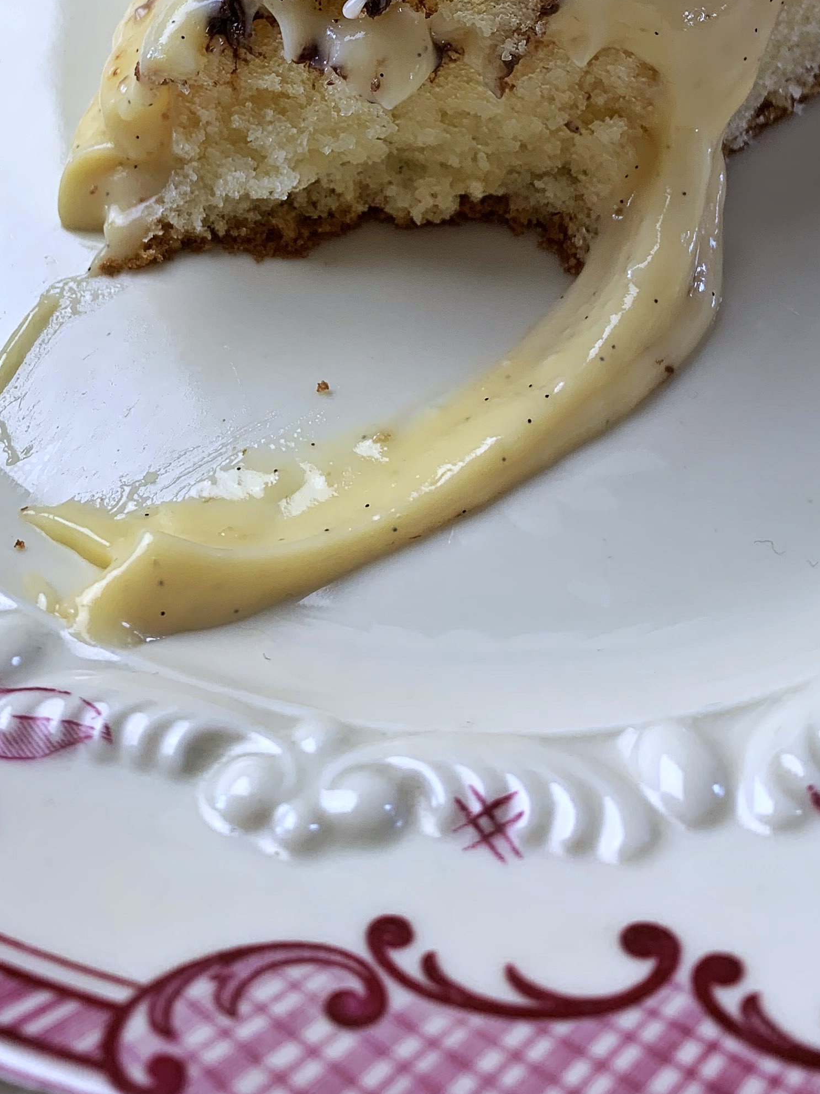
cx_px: 331
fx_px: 1674
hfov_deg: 27.5
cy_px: 81
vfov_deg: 33.9
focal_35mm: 53
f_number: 1.8
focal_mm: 4.25
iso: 32
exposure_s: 1/100
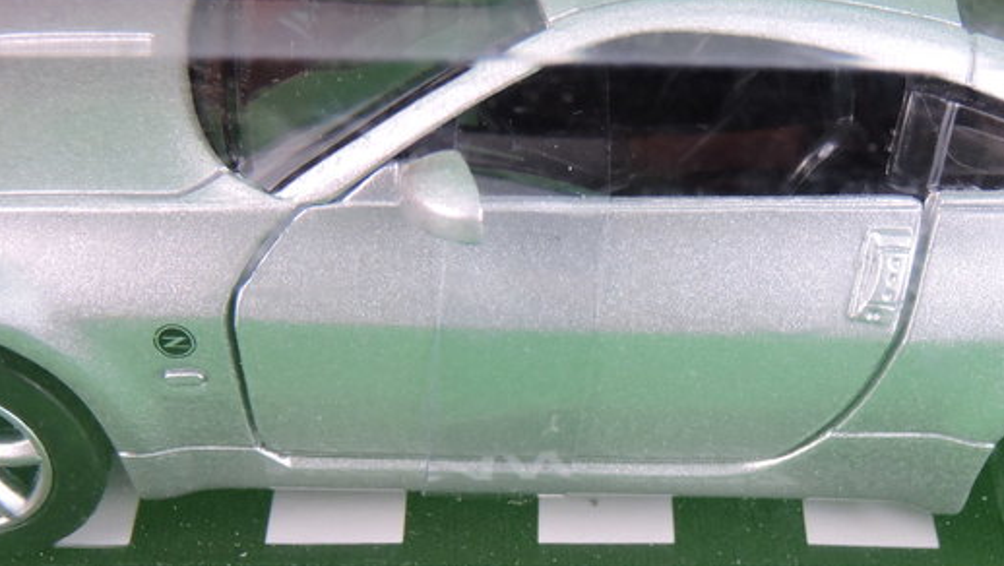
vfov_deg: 18.4
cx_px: 668
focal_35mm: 65
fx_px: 1731
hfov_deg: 32.1
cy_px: 444
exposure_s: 1/30
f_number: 3.8
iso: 250
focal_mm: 7.2
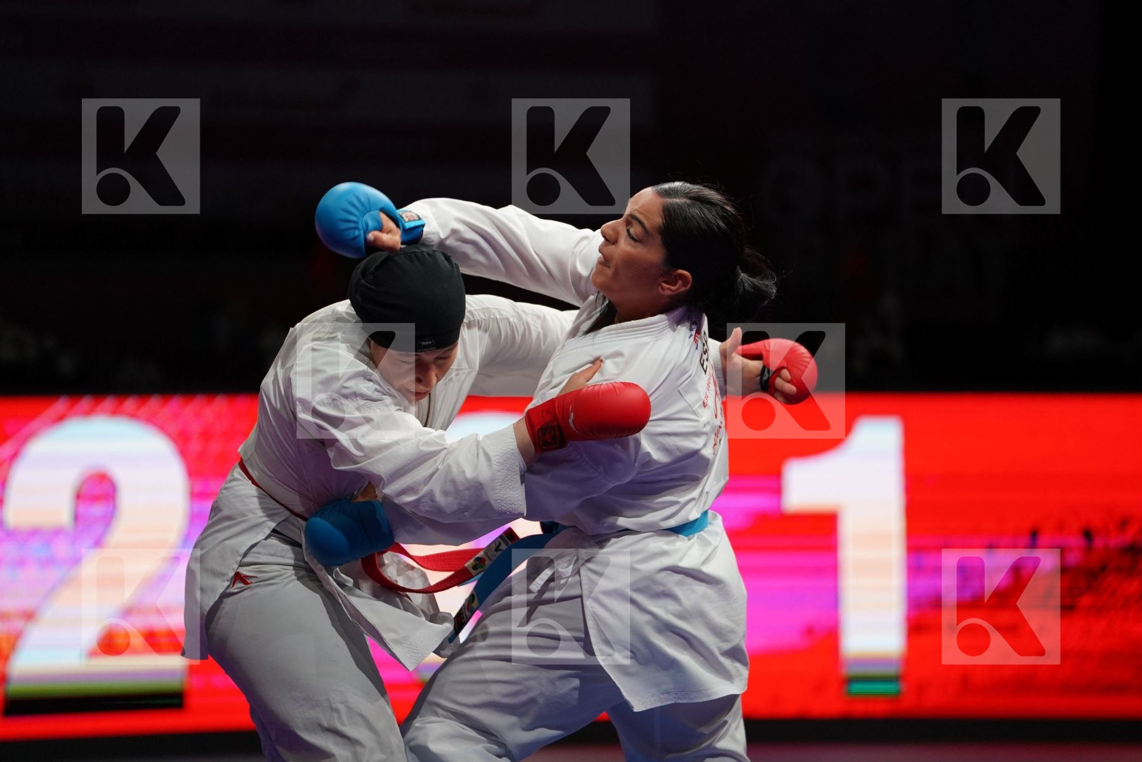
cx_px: 571
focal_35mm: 200
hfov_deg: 10.3
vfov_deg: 6.9
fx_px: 6344
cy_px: 381
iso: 2000
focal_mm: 200
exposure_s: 1/1000
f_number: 2.8
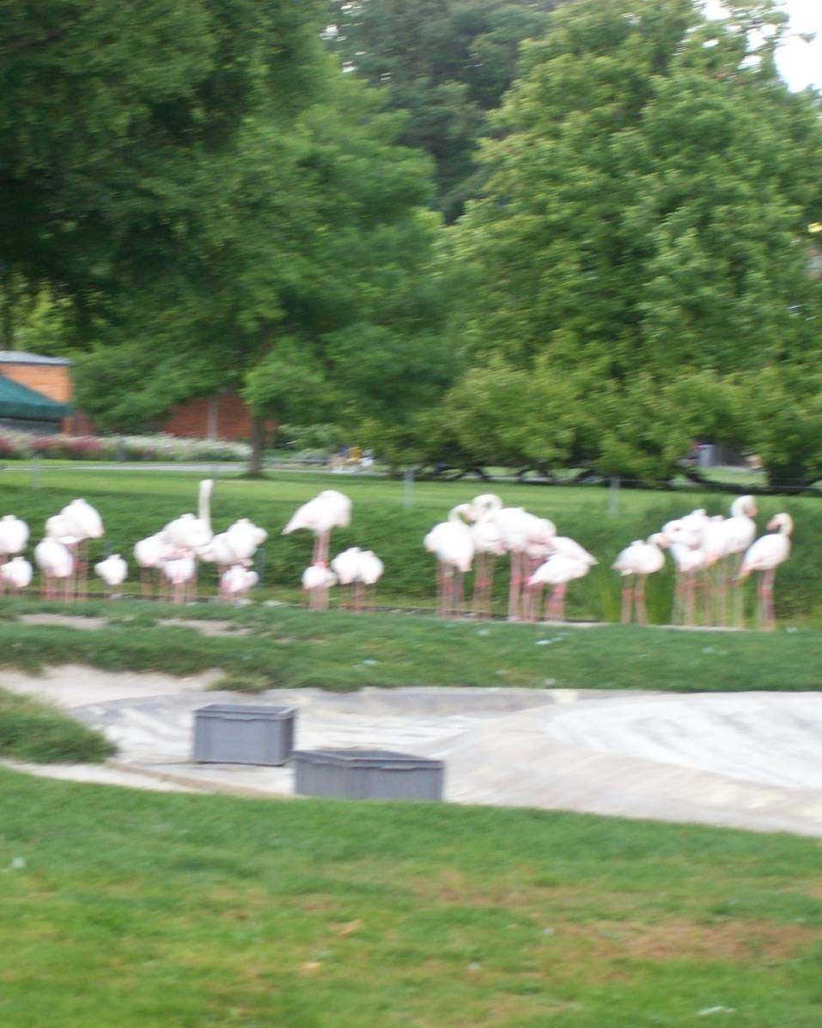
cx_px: 227
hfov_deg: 10.9
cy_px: 515
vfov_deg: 13.7
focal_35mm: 141
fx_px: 4287
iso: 102
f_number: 4.8
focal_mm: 18
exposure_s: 1/128
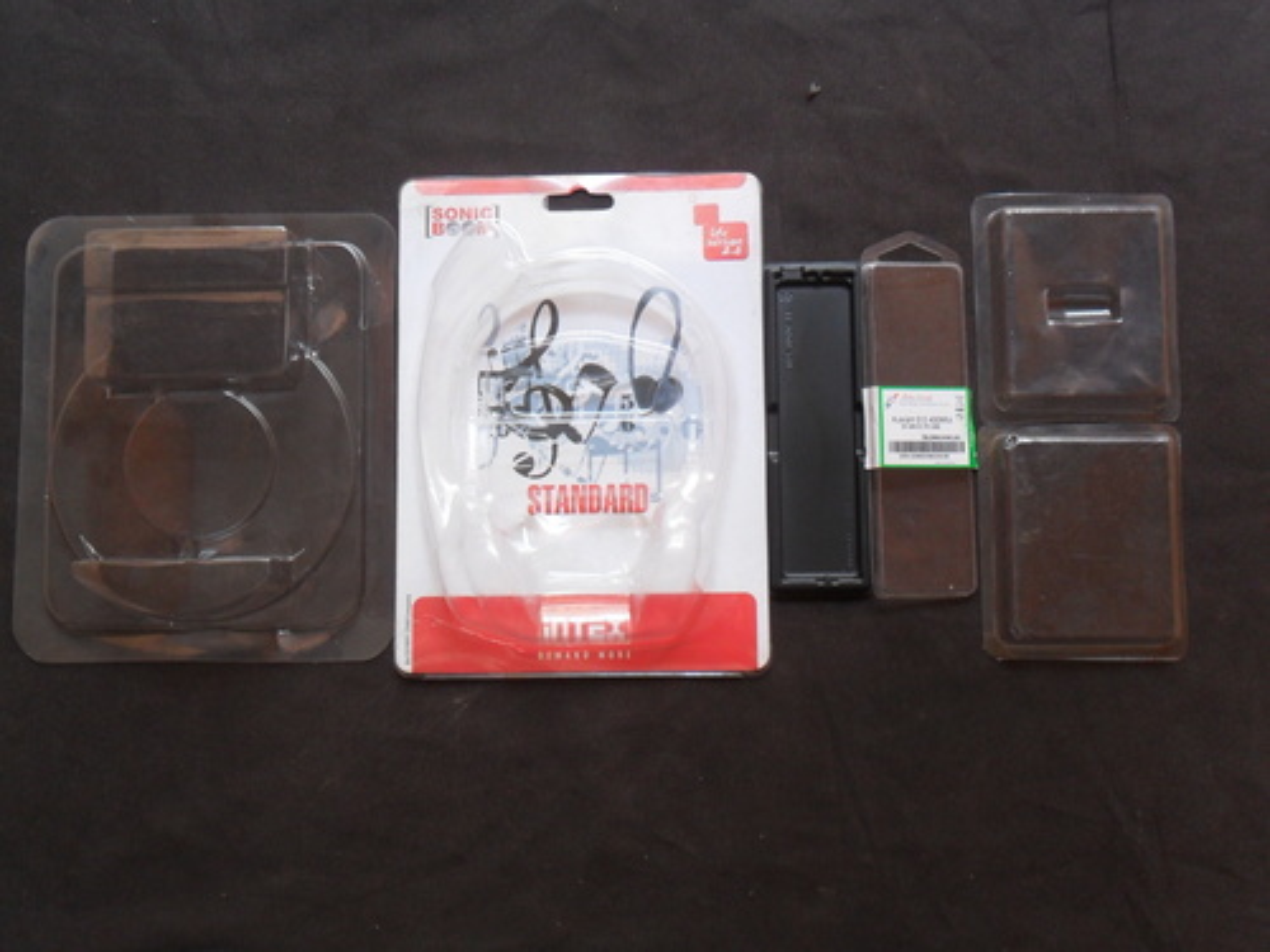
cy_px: 476
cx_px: 635
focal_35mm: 37
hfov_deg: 50.1
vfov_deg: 38.7
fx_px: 1357
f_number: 4
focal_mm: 6.6
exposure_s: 1/30
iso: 160
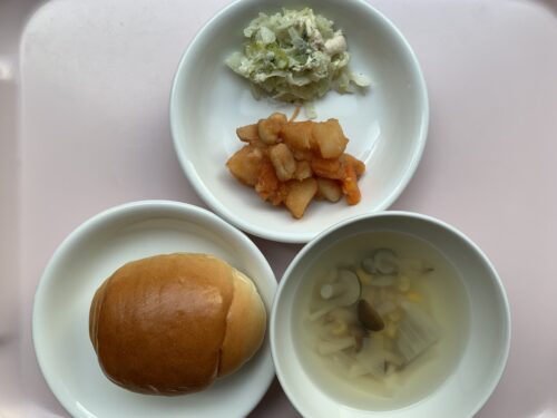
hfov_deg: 67.3
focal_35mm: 26
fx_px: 418
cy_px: 209
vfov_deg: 53.1
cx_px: 278
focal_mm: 4.25
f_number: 1.8
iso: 25
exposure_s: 1/126
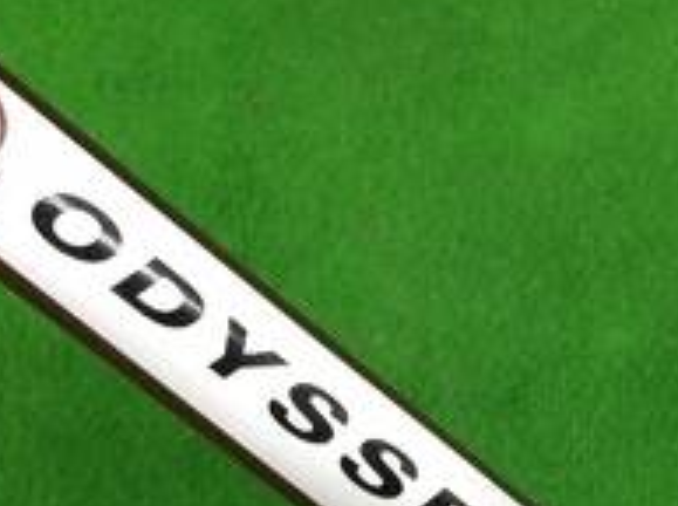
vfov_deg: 14.1
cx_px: 509
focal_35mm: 103
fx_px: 2014
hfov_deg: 19.0
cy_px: 524
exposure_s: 1/30
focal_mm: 3.3
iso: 160
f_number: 2.4
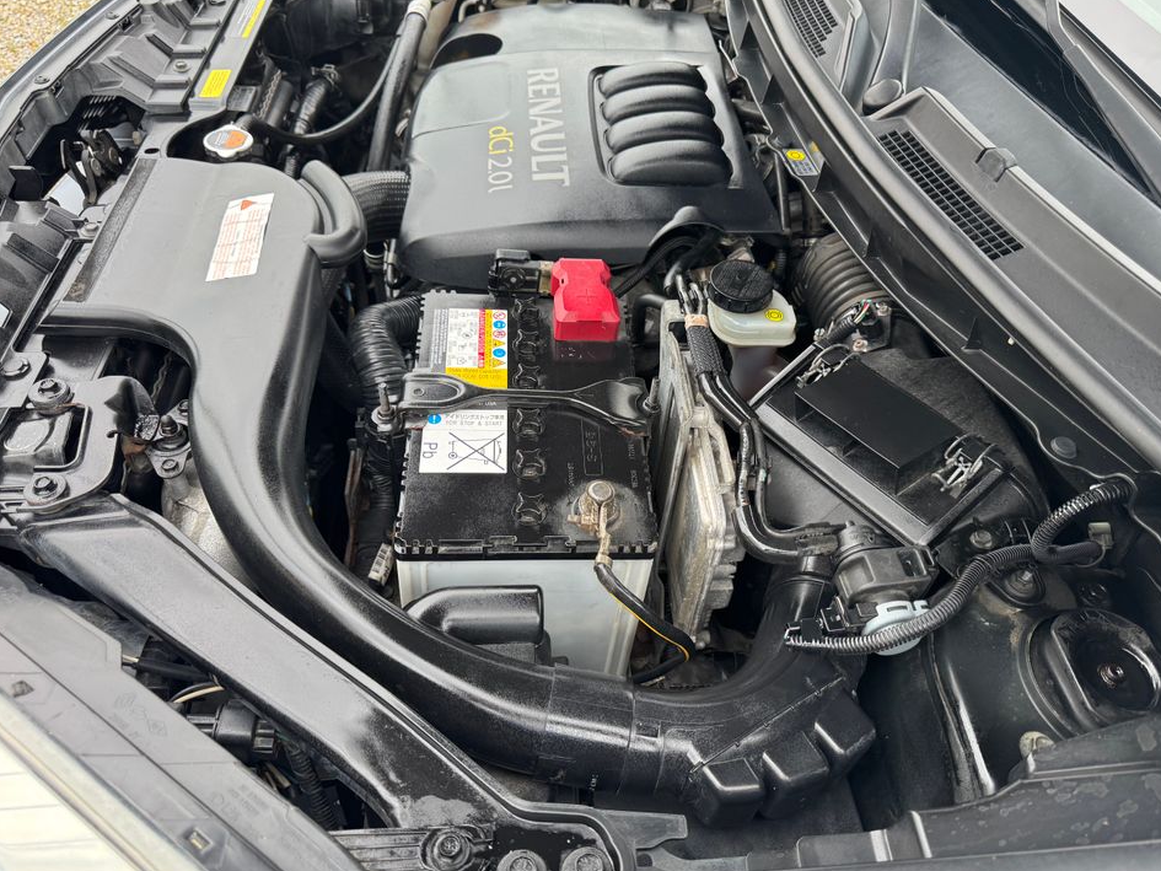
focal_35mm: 26
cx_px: 625
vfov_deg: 53.1
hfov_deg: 67.2
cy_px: 426
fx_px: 872
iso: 125
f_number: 1.78
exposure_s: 1/121
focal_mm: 6.76
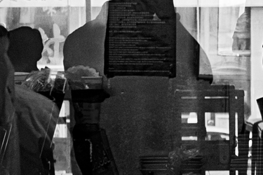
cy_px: -41
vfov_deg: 4.1
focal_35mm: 333
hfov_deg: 6.2
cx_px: 172
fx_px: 2433
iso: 800
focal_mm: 50
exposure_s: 1/80
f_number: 5
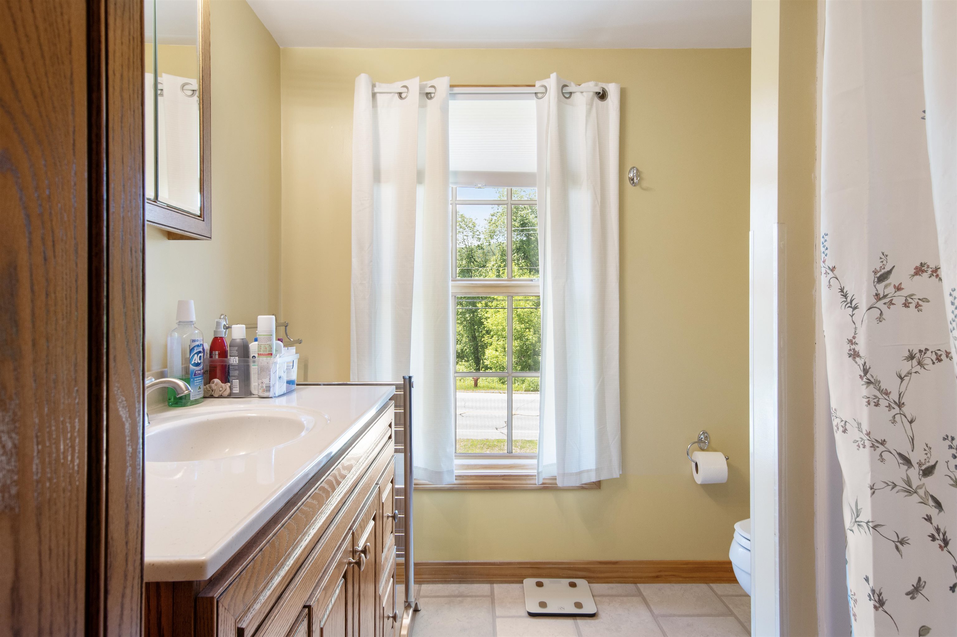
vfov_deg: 59.4
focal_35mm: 21
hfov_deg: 81.2
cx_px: 478
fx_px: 558
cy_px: 318
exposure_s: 1/8
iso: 100
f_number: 8
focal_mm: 14
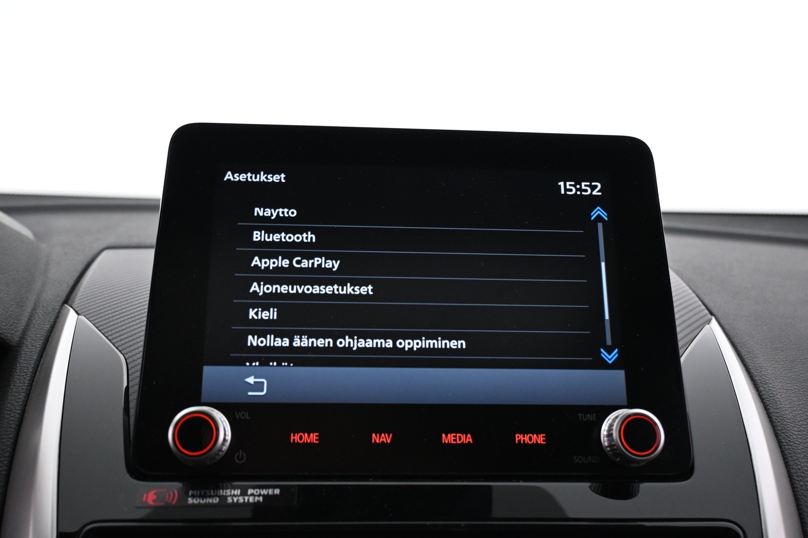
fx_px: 808
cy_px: 269
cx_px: 404
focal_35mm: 36
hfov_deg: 53.1
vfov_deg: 36.9
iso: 1600
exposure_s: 1/25
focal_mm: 24
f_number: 4.2
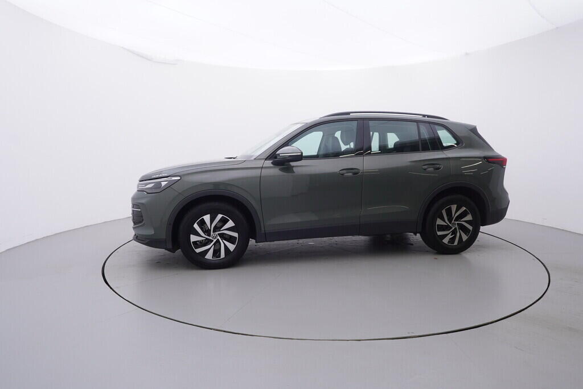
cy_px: 194
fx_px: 365
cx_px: 292
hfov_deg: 77.3
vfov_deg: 56.2
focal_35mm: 22
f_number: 5
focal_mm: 15
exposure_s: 1/80
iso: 200
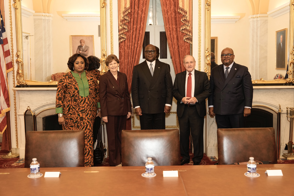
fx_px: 335
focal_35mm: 41
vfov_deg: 32.6
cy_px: 98
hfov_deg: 47.4
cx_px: 147
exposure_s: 1/125
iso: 1600
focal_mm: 41
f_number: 5
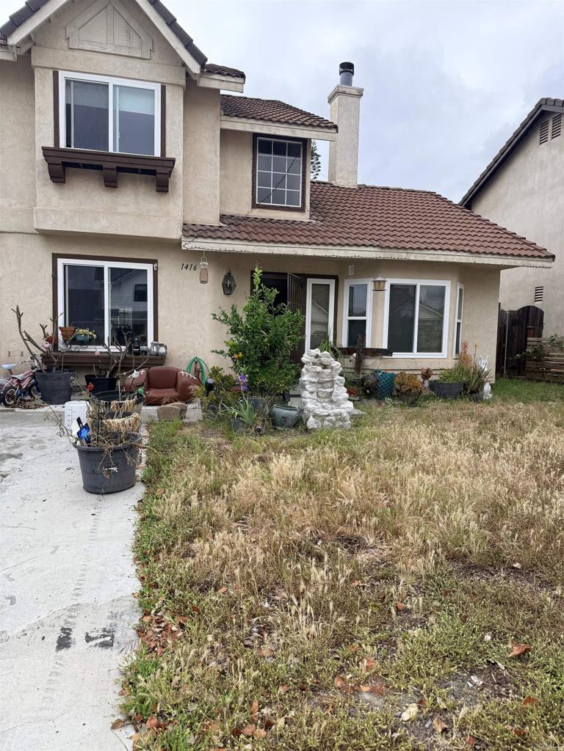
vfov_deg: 71.6
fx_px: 521
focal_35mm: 24
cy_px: 376
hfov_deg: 56.8
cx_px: 282
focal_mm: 6.76
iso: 100
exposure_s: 1/4975
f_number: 1.78
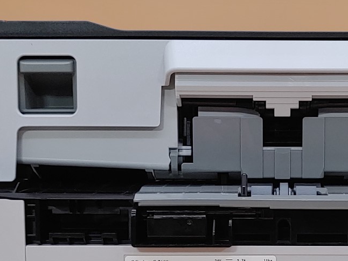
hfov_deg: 22.2
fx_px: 874
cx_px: 283
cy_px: 211
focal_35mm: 87
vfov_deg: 16.8
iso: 50
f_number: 1.8
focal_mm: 4.36
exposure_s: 1/60
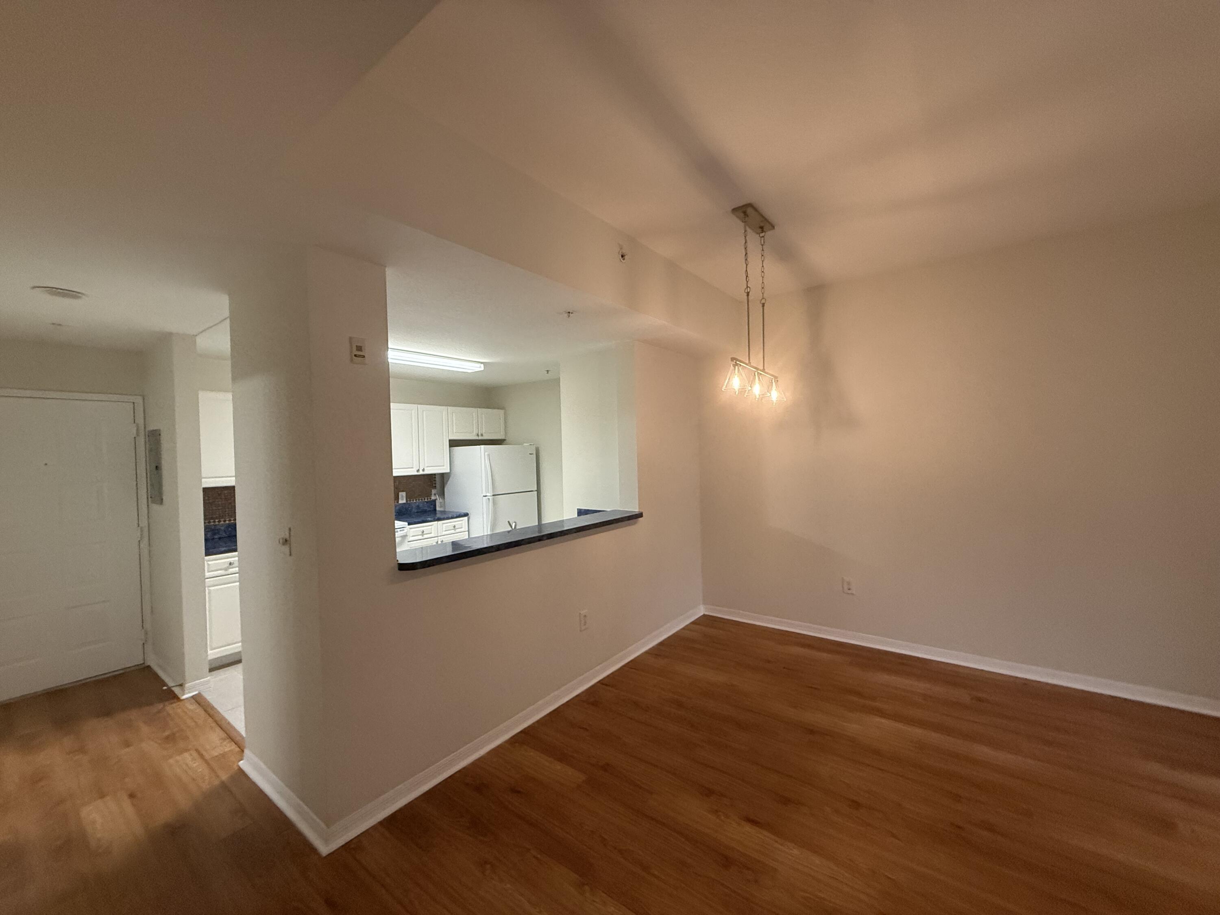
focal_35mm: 14
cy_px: 458
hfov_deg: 102.1
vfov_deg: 85.7
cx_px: 610
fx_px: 493
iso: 500
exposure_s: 1/120
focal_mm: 2.22
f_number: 2.2
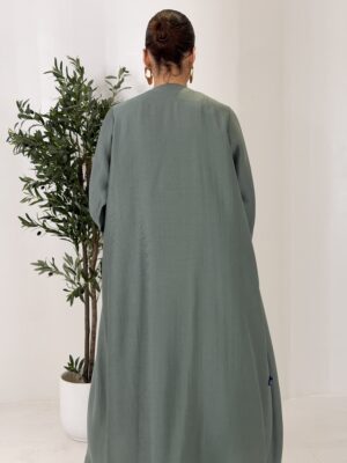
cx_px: 174
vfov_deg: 39.7
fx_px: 642
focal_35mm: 48
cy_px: 232
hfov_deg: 30.3
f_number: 1.78
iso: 64
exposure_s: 1/398
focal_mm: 6.76
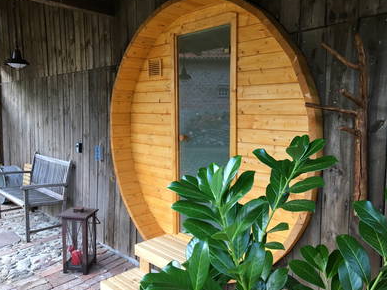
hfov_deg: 60.0
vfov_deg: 46.8
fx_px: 335
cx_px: 195
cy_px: 143
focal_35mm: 30
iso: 50
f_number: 2.2
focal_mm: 4.15
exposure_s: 1/33
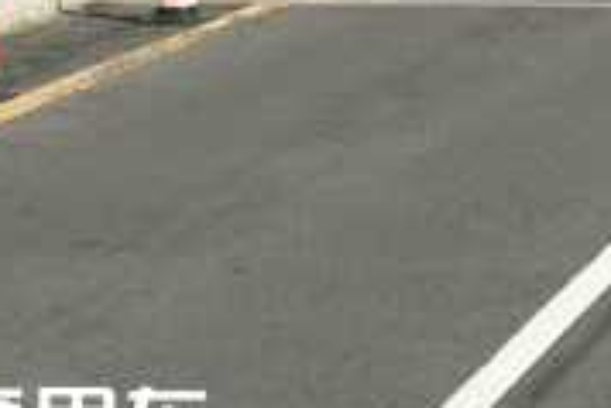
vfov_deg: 6.0
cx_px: 1277
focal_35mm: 218
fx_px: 3703
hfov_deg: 8.8
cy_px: -600
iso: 200
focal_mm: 38
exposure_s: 1/320
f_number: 9
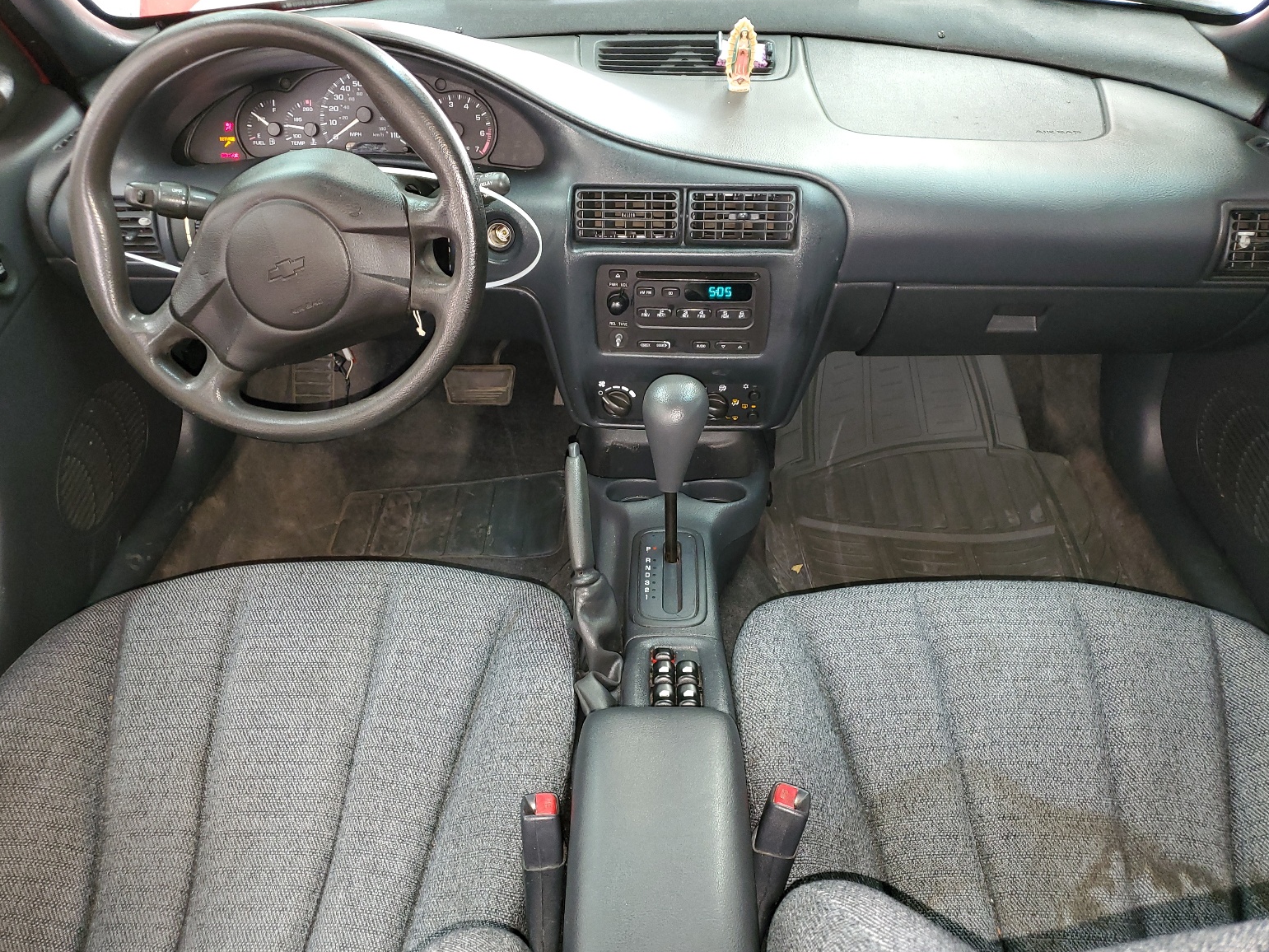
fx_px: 990
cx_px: 632
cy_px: 475
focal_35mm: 27
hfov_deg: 65.3
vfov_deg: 51.4
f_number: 1.5
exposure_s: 1/15
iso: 135
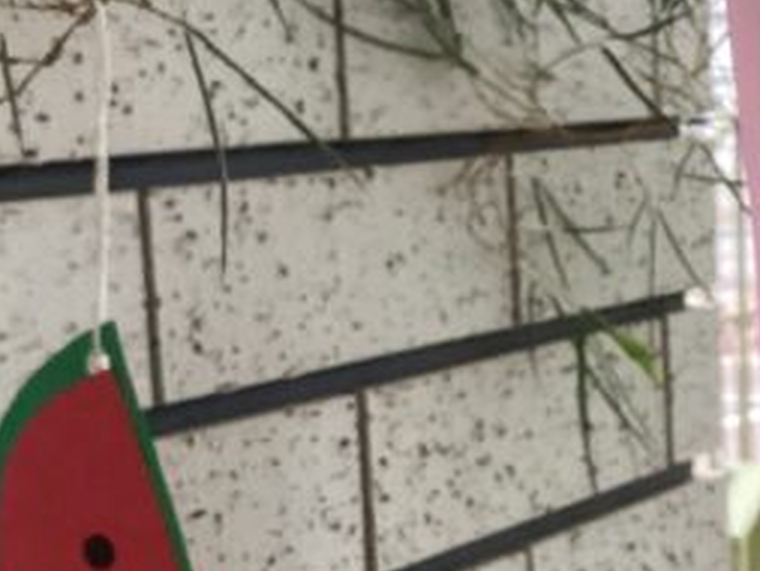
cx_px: 282
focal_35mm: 94
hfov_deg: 20.8
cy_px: 466
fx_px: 2065
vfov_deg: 15.6
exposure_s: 1/60
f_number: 2.4
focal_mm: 3.3
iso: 320
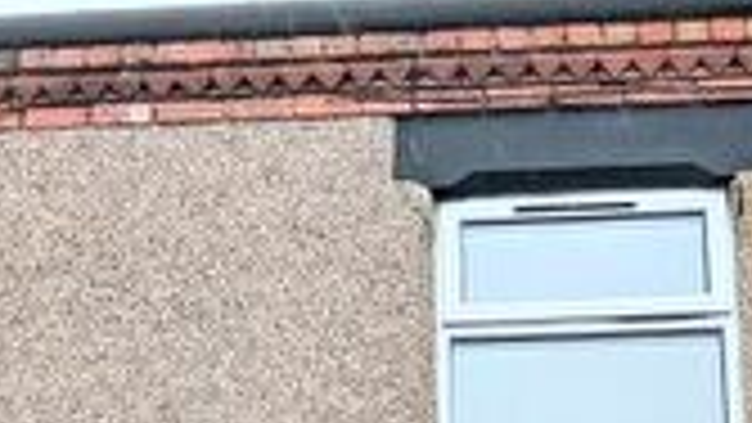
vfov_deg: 12.6
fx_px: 1456
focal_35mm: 73
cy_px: 1037
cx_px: 385
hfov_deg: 29.0
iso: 50
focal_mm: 2.35
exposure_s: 1/271
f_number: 2.2
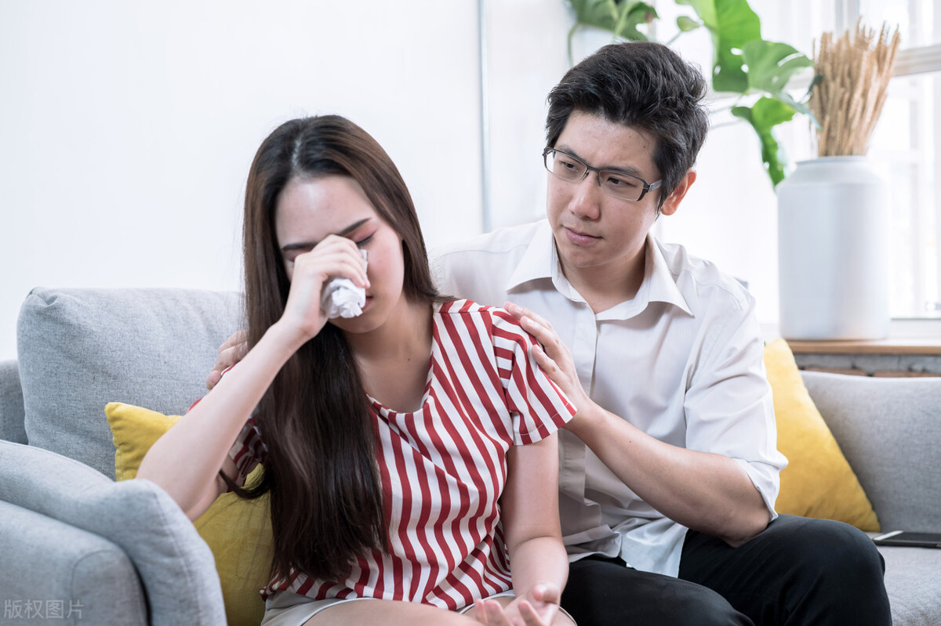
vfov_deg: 27.0
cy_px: 313
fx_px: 1306
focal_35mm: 50
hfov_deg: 39.6
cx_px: 470
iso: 1250
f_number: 2.8
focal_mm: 50
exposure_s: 1/125
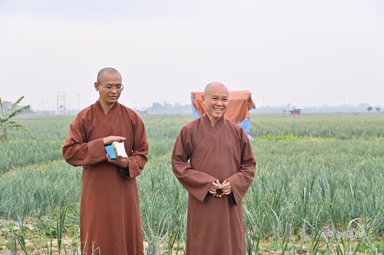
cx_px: 192
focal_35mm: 65
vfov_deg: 20.9
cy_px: 128
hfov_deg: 31.0
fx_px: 693
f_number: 5.6
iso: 200
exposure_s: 1/160
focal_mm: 65
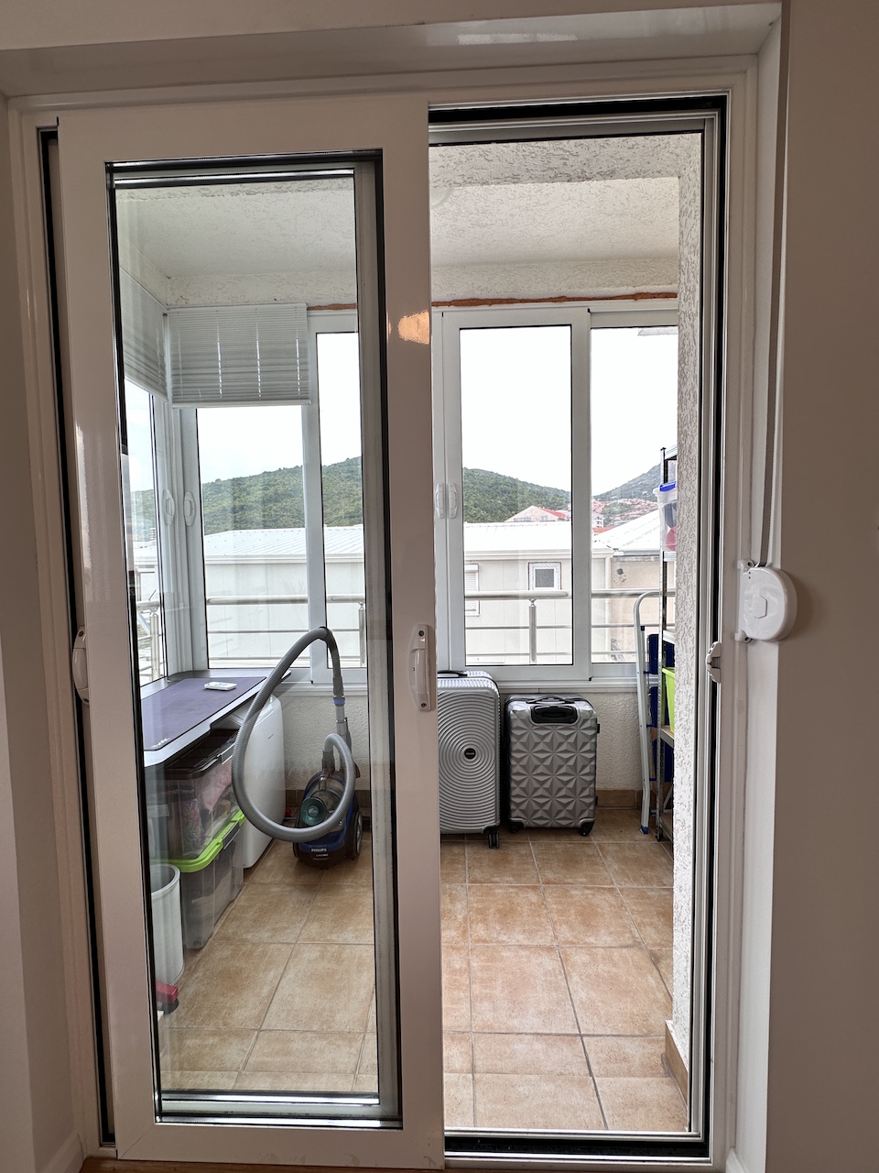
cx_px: 440
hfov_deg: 85.7
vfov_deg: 102.1
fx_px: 474
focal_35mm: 14
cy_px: 586
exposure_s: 1/99
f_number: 2.2
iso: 64
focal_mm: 2.22
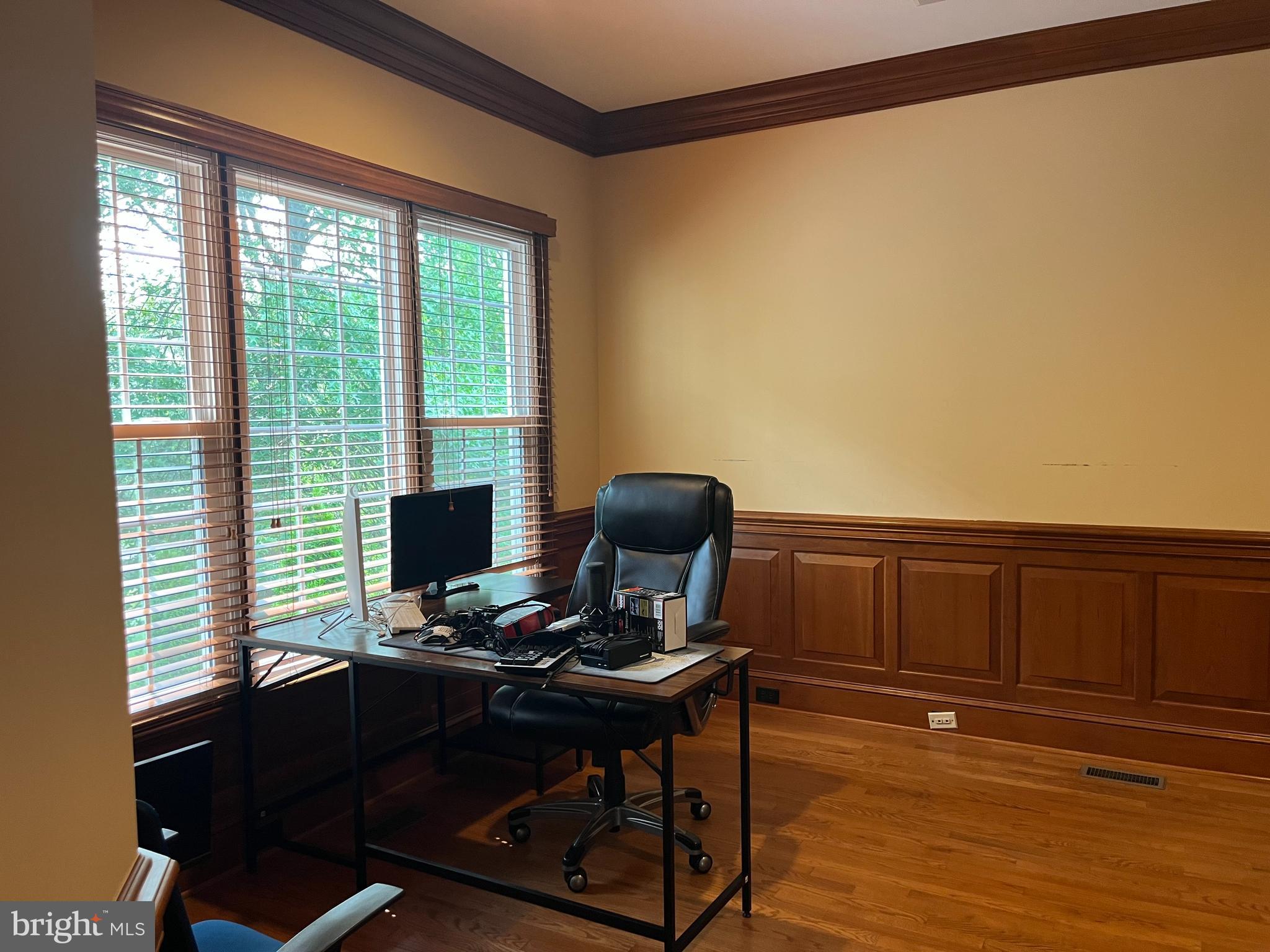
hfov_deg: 67.3
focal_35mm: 26
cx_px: 635
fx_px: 954
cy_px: 476
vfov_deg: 53.1
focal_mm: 5.1
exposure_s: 1/60
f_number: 1.6
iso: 100
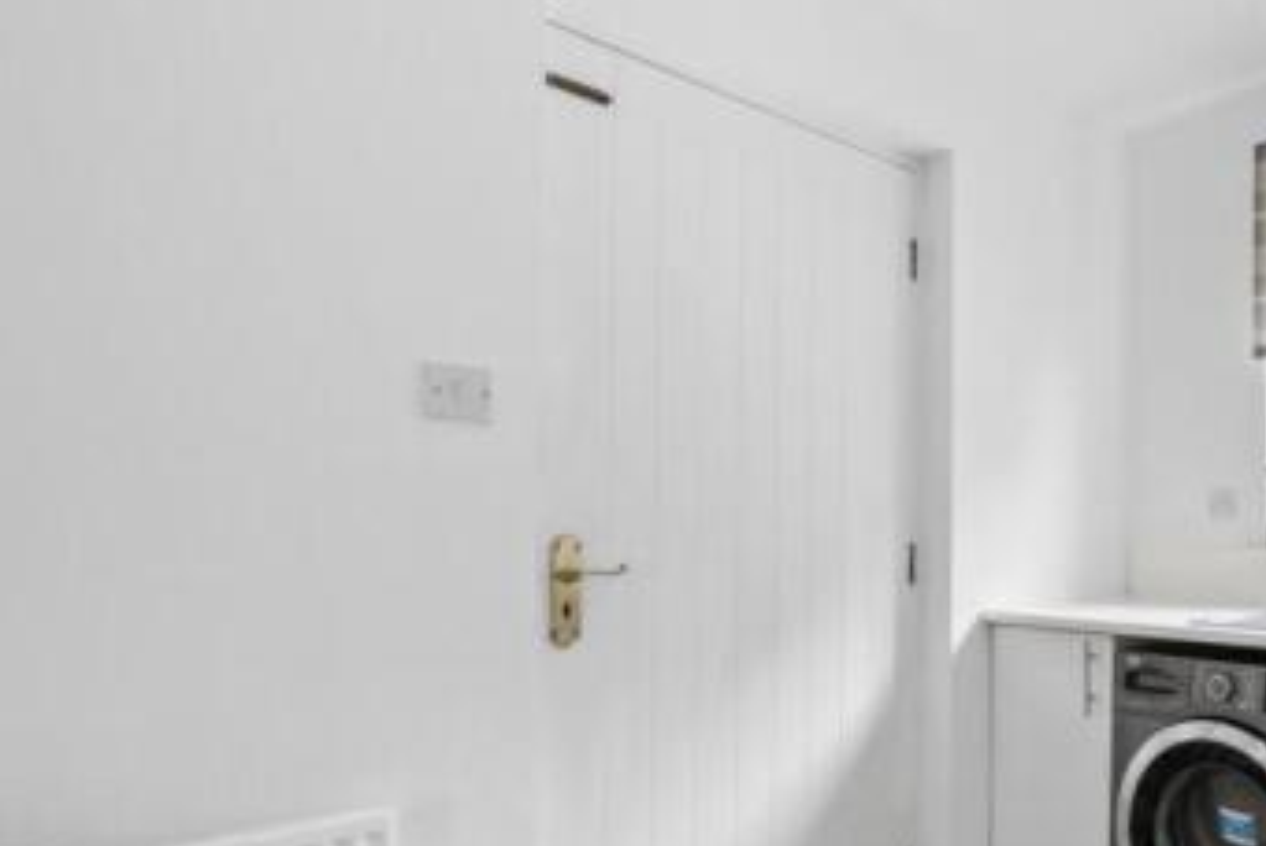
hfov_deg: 64.3
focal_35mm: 23
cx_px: 1121
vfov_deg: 53.9
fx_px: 810
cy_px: 573
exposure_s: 1/4
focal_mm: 12
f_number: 22
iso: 800
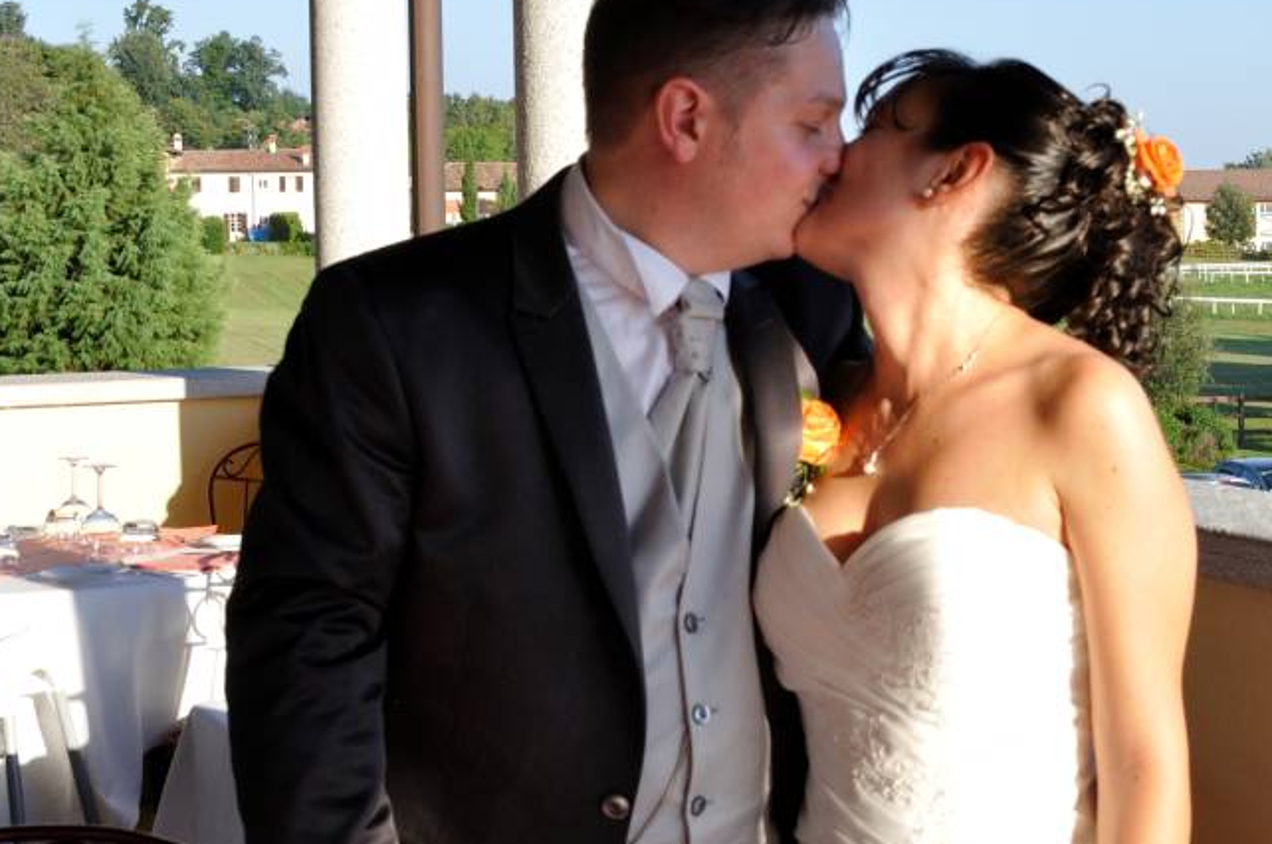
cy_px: 295
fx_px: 2364
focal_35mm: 67
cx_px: 802
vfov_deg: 20.2
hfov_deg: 30.0
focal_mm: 28
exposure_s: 1/500
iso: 400
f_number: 11
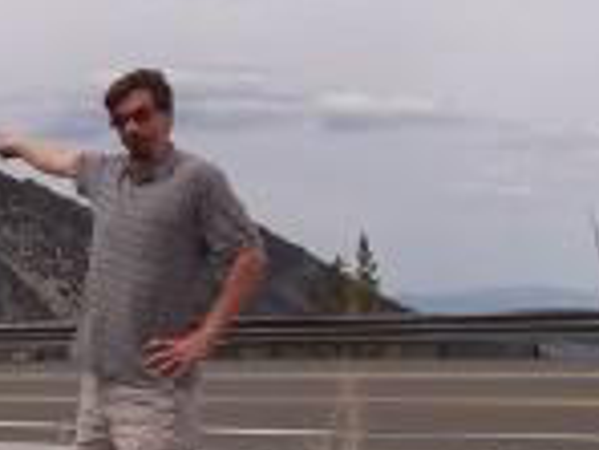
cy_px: 176
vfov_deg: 11.7
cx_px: 36
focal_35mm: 127
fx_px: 2198
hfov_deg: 15.3
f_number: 5.6
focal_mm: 5.6
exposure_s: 1/1000
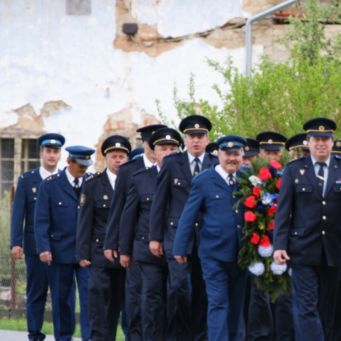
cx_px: 248
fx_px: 8604
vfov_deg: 2.3
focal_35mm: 772
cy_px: 214
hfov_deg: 2.3
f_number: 5.6
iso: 400
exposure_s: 1/40
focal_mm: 300
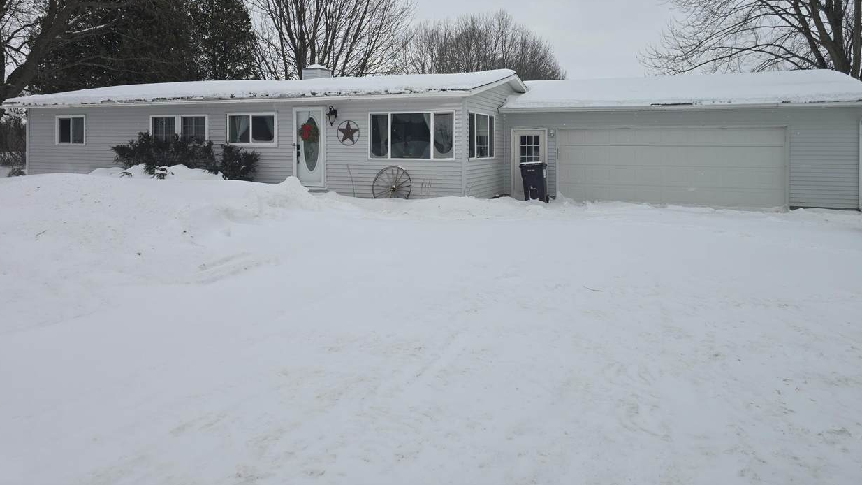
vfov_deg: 43.6
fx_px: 594
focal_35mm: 26
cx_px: 425
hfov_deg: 71.9
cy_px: 153
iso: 12
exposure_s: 1/720
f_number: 1.7
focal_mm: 6.3
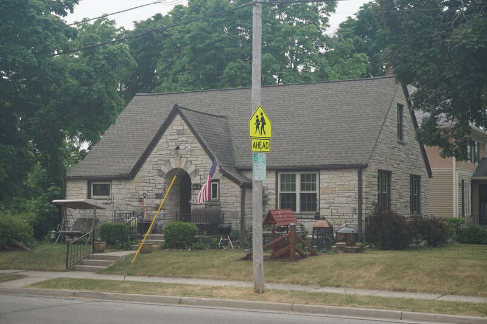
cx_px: 244
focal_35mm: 56
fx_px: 751
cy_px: 162
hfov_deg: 35.9
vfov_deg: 24.4
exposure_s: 1/250
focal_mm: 37
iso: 100
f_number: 7.1
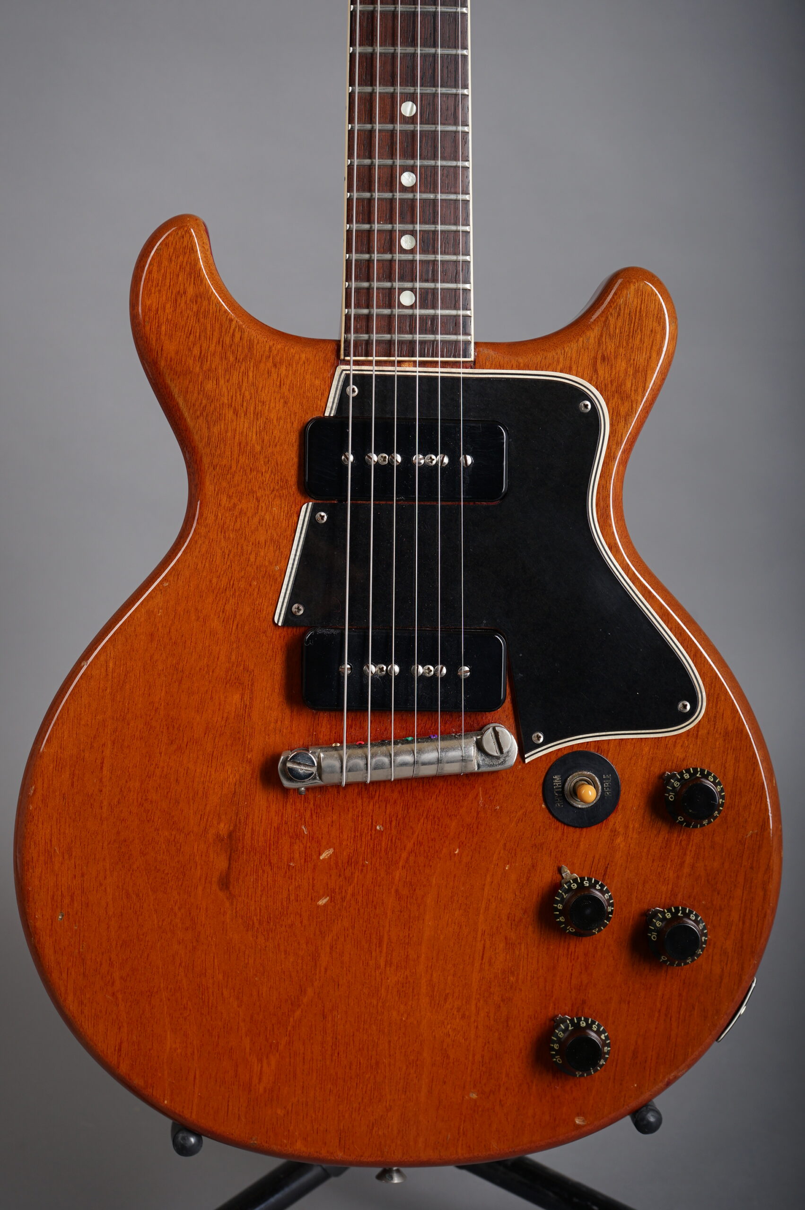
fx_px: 2184
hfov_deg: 20.9
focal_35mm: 65
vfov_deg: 31.0
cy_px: 605
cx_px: 402
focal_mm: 65
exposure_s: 1/160
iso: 160
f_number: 8
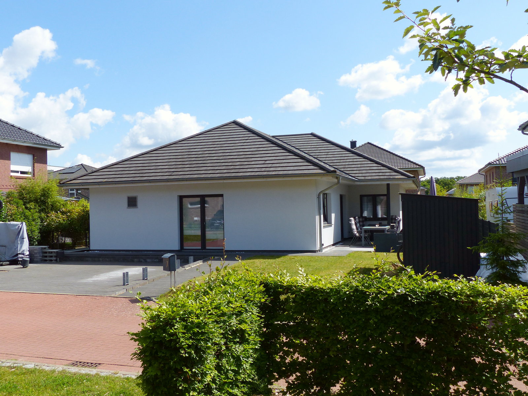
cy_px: 198
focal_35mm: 34
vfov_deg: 41.8
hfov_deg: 54.0
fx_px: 519
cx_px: 264
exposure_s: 1/1000
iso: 100
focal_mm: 6
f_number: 4
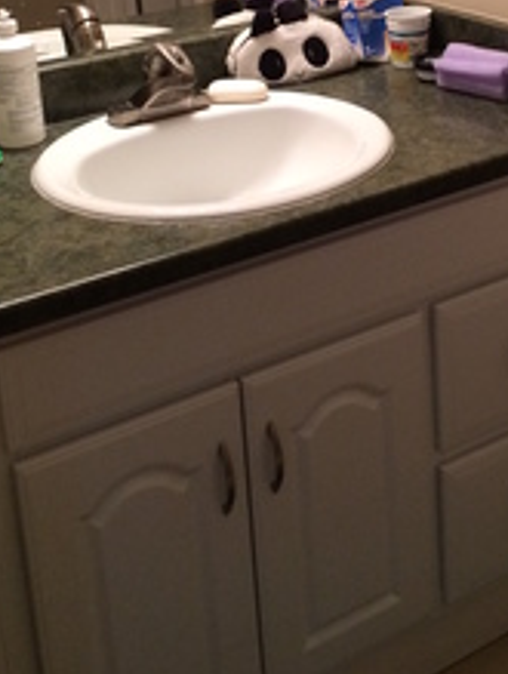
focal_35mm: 62
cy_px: 69
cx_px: 382
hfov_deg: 23.5
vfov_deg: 29.8
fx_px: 1210
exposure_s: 1/30
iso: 125
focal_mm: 4.12
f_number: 2.2
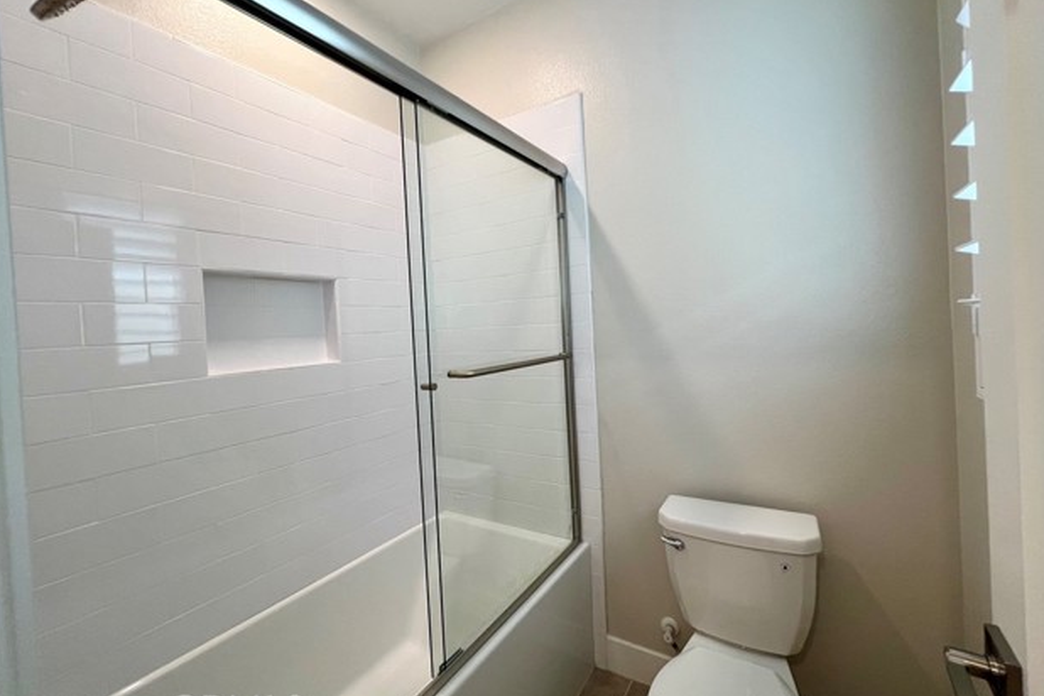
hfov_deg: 104.2
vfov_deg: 81.1
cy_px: 329
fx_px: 406
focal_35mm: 14
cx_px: 530
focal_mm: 1.57
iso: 125
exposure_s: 1/120
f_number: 1.8
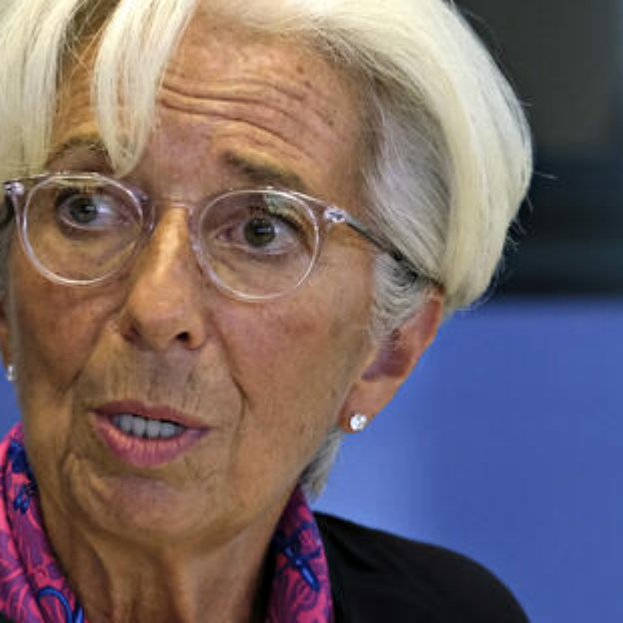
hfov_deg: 2.9
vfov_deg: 2.9
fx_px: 12176
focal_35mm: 598
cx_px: 290
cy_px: 342
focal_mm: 200
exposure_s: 1/100
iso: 3200
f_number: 4.8
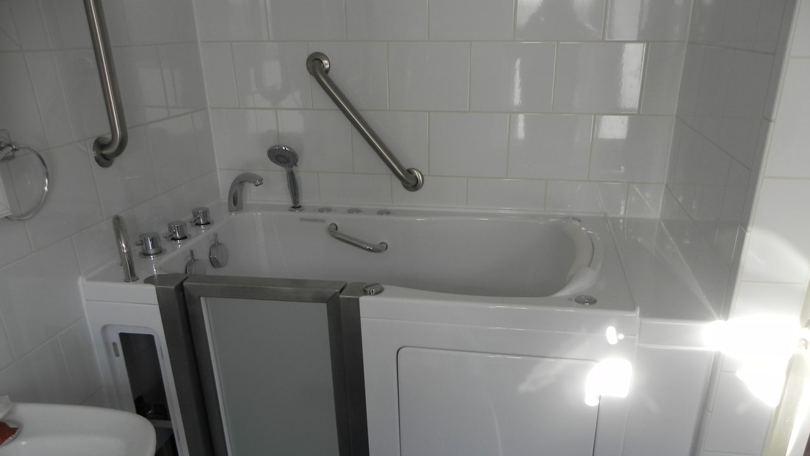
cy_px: 308
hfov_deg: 66.1
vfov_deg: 39.6
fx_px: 623
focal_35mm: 29
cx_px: 405
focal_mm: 4.6
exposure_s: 1/52.4
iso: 160
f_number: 2.8
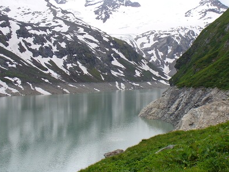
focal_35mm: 56
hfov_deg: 34.2
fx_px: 370
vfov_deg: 25.9
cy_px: 55
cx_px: 138
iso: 80
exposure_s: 1/320
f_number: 5.6
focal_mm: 6.1
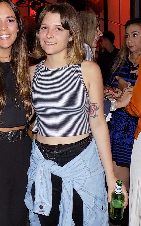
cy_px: 81
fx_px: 264
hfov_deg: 29.5
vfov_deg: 45.7
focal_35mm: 43
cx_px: 38
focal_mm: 4
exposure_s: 1/30
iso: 200
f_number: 3.1
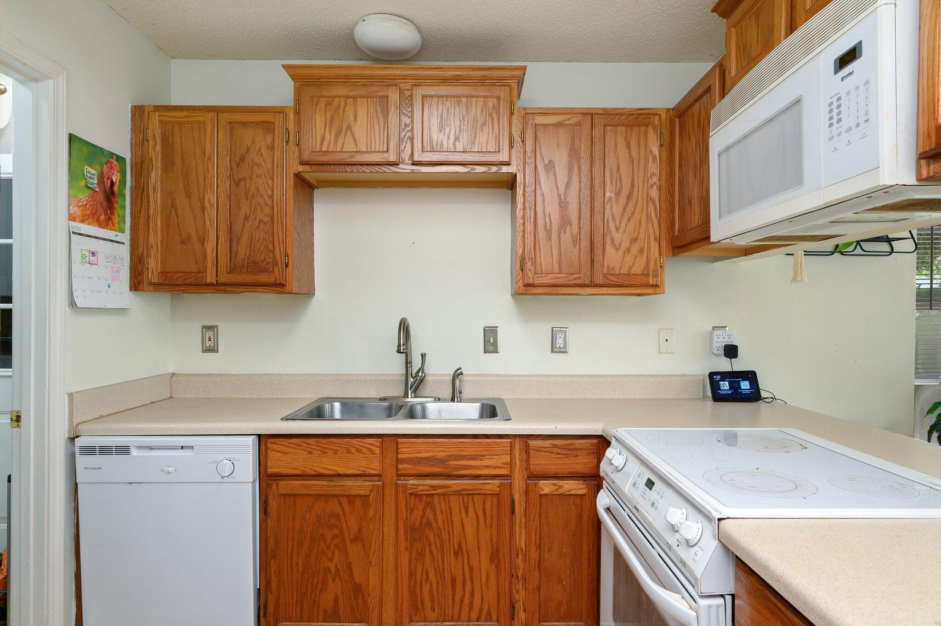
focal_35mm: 20
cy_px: 313
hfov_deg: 82.6
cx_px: 470
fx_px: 535
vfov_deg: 60.6
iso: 320
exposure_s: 1/30
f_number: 9
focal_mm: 20.5
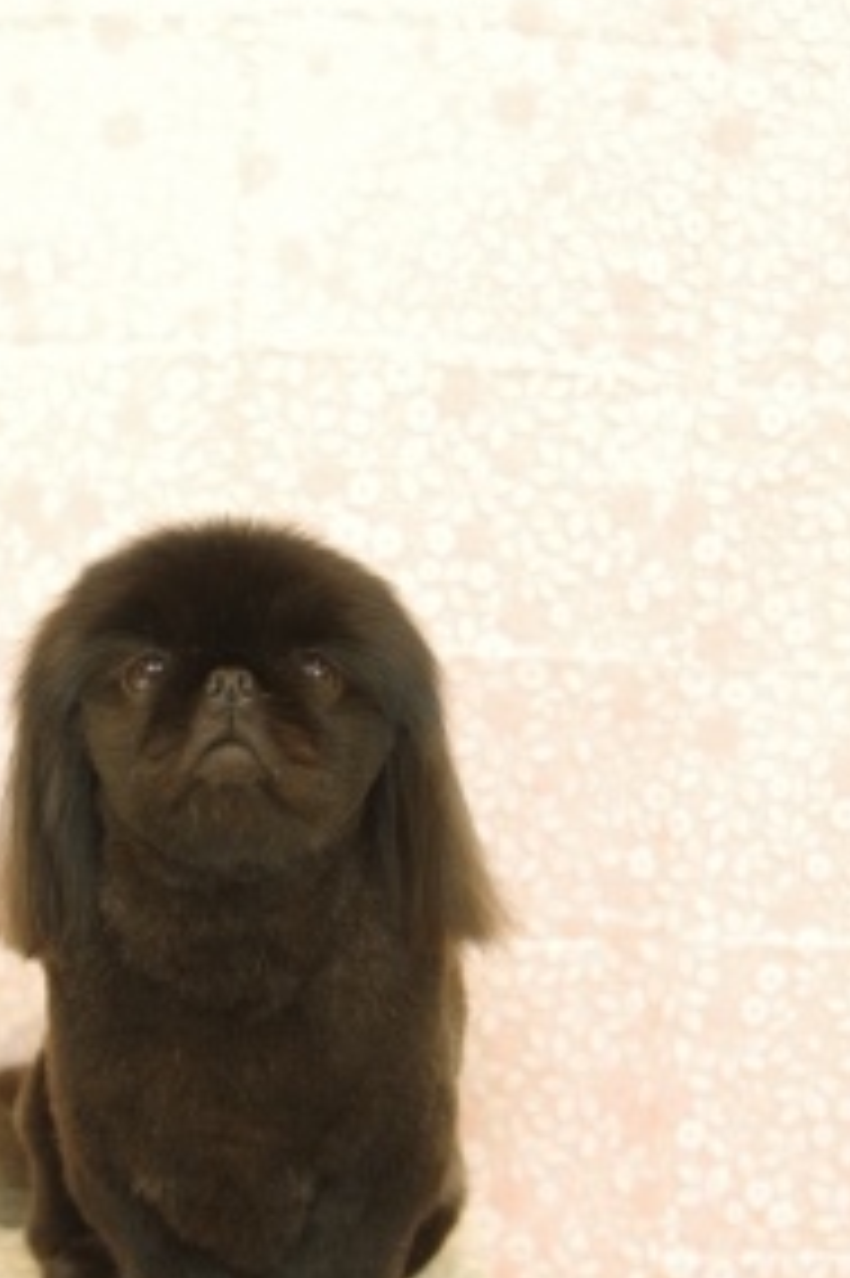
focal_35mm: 69
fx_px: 2447
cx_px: 256
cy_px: 756
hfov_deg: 19.6
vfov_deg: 29.2
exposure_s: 1/60
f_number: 2.8
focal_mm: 33
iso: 1250
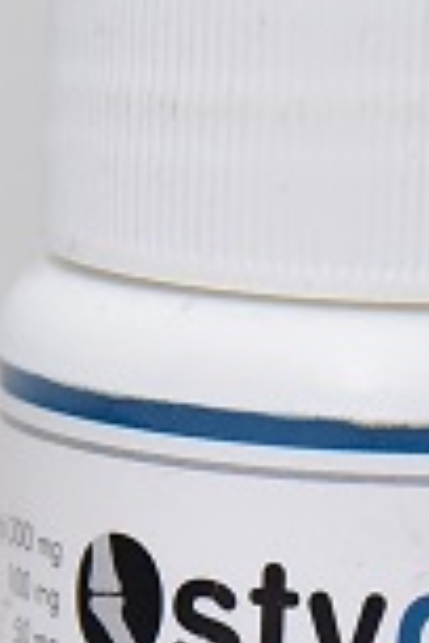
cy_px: 660
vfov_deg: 5.0
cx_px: 358
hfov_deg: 3.3
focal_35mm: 413
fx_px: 7382
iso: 1600
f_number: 5
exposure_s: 1/200
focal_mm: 120
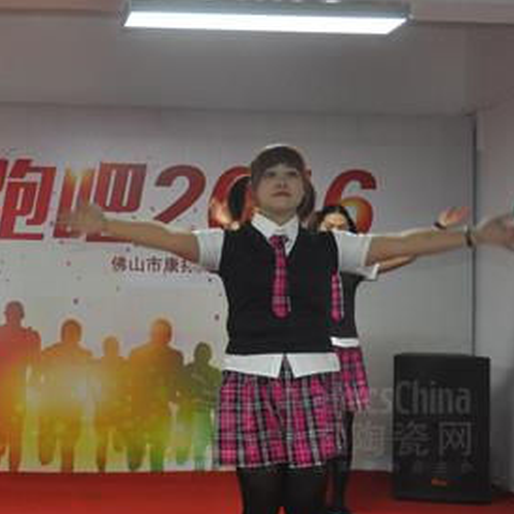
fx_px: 1126
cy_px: 249
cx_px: 4
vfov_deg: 25.7
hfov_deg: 24.6
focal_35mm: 67
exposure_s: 1/60
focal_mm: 24
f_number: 3.8
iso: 800
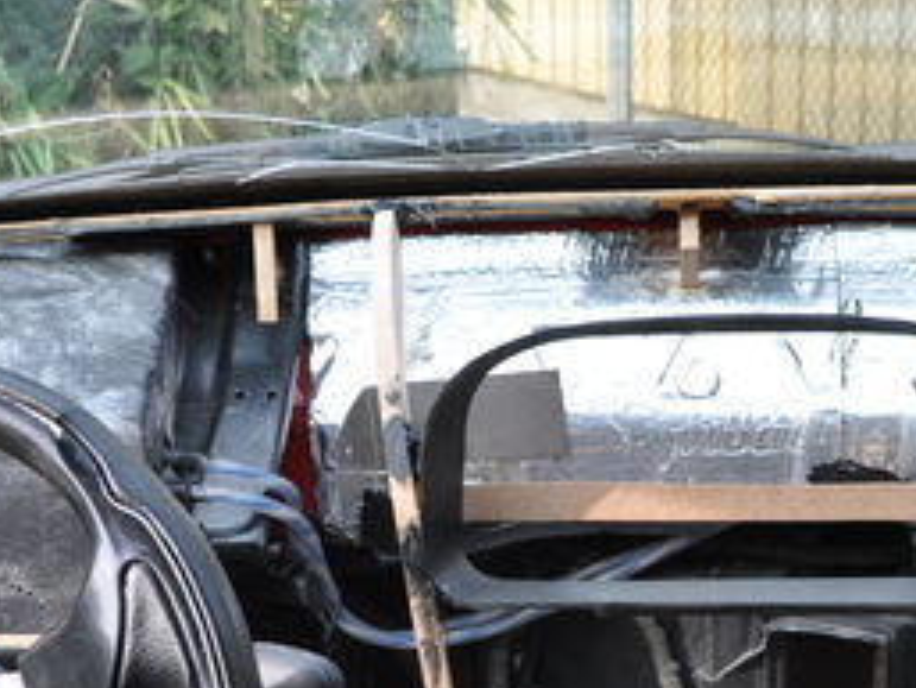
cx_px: 492
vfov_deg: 18.2
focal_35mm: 79
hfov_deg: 24.7
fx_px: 2091
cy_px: 697
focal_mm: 22
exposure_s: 1/125
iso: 280
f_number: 5.6
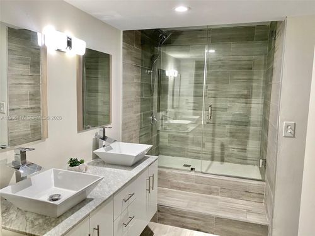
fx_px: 237
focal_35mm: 26
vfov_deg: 53.1
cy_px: 118
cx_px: 158
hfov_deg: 67.3
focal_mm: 4.25
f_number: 1.8
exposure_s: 1/60
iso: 200
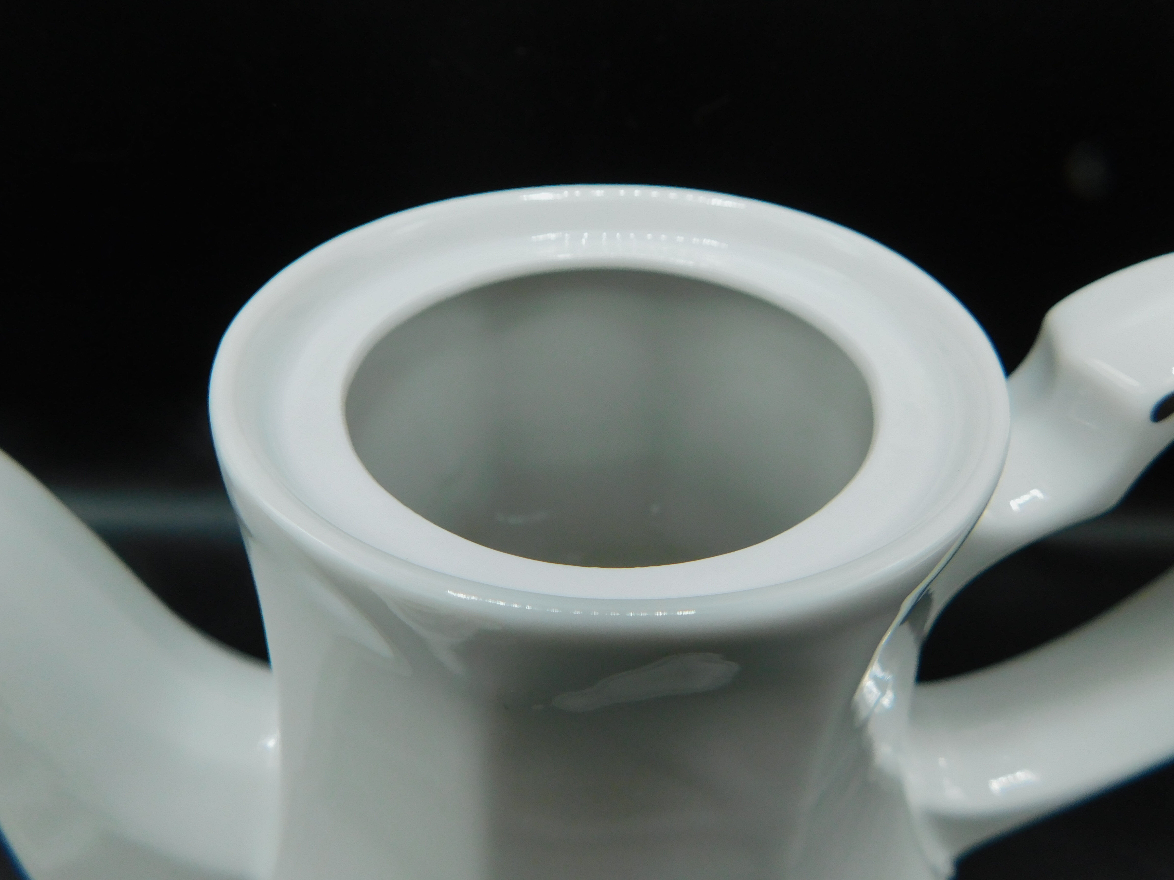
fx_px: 780
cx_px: 587
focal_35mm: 23
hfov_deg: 73.9
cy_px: 440
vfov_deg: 58.9
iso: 125
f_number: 3
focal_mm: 4
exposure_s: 1/250
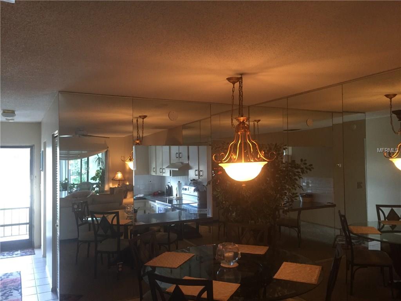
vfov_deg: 48.2
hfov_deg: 61.7
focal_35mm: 29
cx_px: 200
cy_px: 150
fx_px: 336
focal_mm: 4.15
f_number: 2.2
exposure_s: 1/30
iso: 125
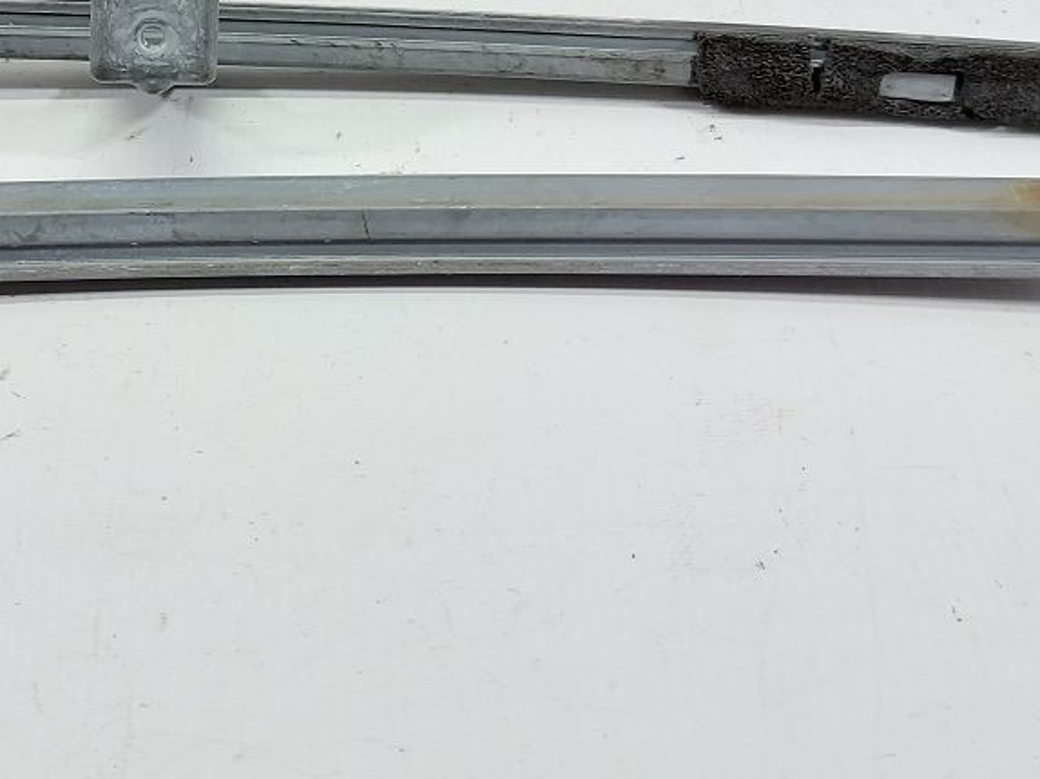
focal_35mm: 58
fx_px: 1742
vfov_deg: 24.5
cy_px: 72
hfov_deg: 32.7
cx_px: 271
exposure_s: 1/50
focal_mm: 5.23
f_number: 1.8
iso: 125
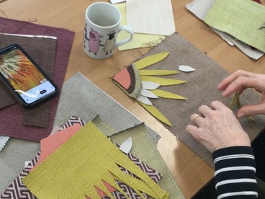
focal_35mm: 48
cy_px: 88
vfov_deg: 30.2
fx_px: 367
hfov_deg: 39.6
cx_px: 116
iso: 50
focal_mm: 3.3
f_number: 2.4
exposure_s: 1/33
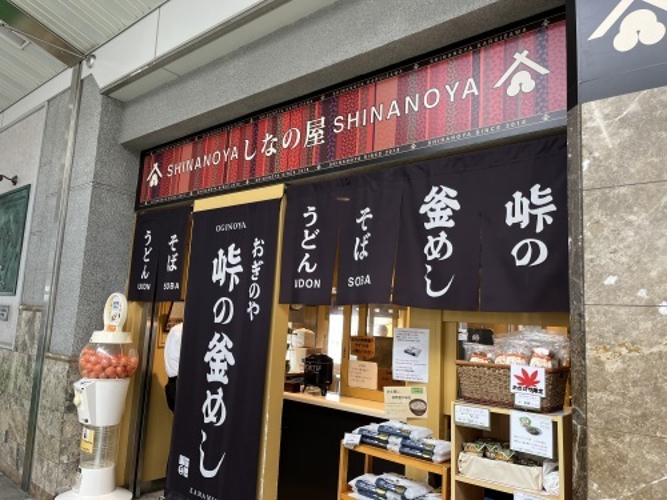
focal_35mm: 26
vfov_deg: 53.1
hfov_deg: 67.3
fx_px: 501
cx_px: 334
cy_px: 250
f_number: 1.6
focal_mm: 5.1
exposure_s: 1/120
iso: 125
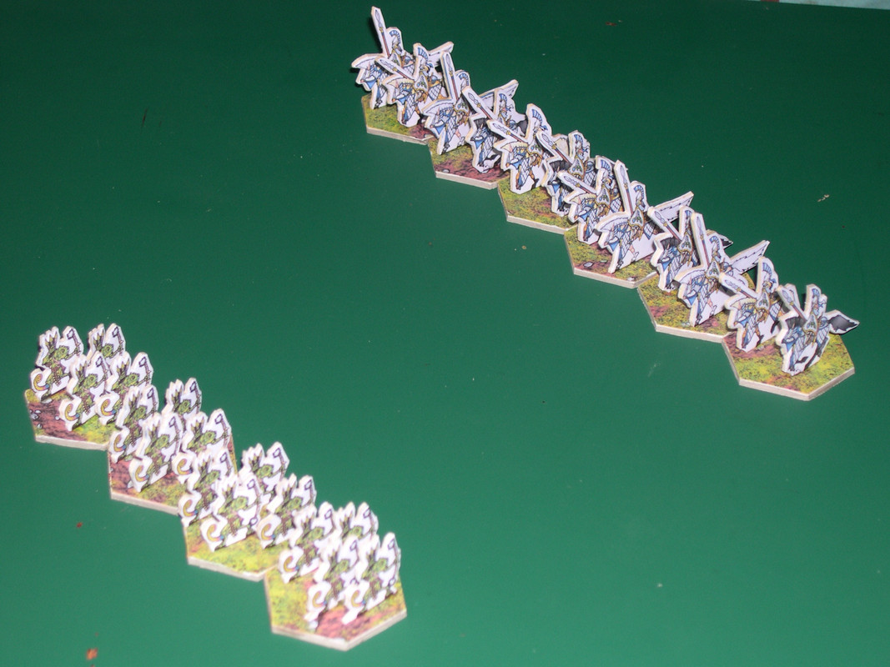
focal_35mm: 87
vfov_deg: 17.0
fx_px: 2237
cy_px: 334
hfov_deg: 22.5
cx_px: 445
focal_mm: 18.4
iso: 100
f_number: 4.4
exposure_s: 1/60
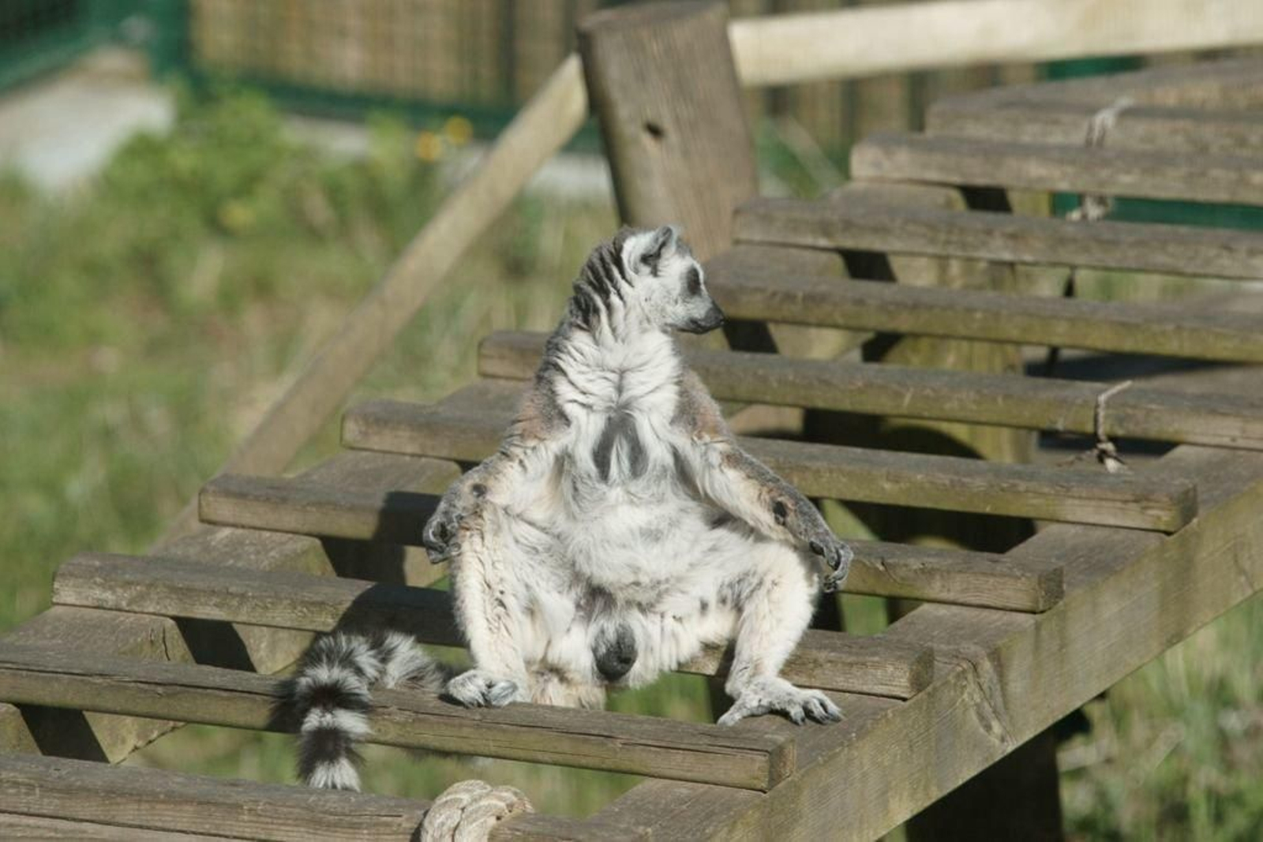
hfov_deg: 5.2
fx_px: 14034
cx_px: 632
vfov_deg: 3.4
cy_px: 421
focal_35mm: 400
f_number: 9
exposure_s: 1/1600
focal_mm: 400
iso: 800
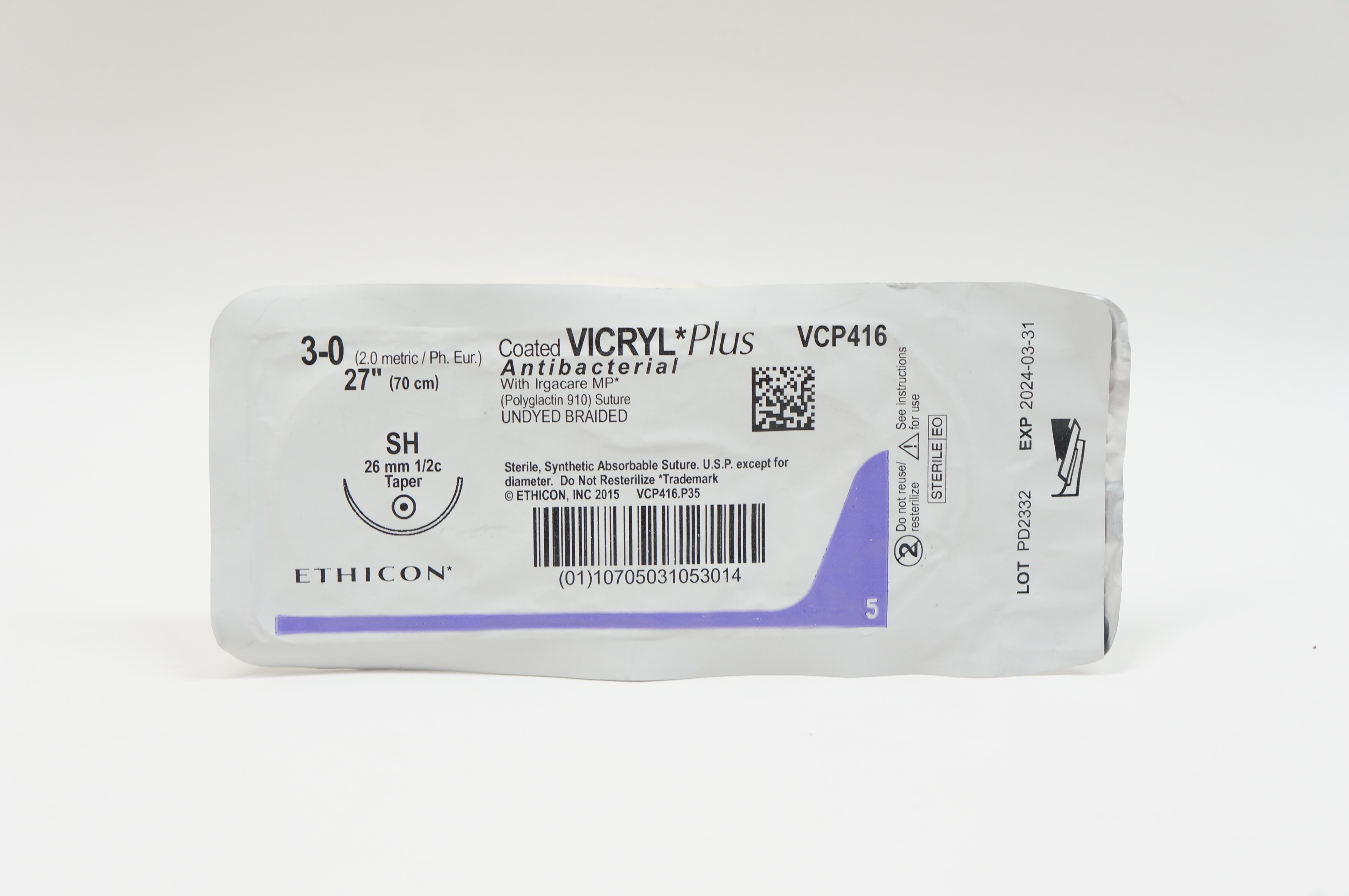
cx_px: 674
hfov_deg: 34.2
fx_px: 2190
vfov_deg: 23.1
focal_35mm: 58
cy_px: 448
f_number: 6.3
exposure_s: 1/50
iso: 400
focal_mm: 39
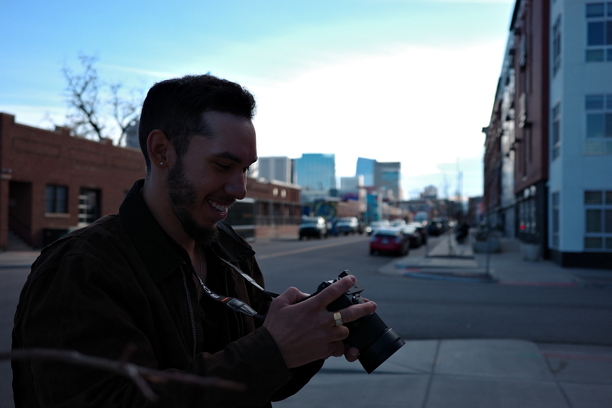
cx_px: 306
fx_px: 680
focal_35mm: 40
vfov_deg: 33.4
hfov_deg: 48.5
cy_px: 204
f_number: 2.8
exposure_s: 1/1000
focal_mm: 26
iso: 200
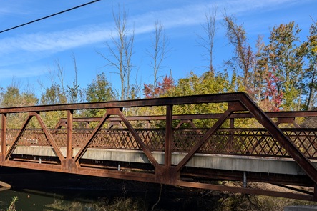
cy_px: 139
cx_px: 125
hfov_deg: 52.7
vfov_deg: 36.5
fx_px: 317
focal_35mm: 36
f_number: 1.68
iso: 20
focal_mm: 6.9
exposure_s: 1/791
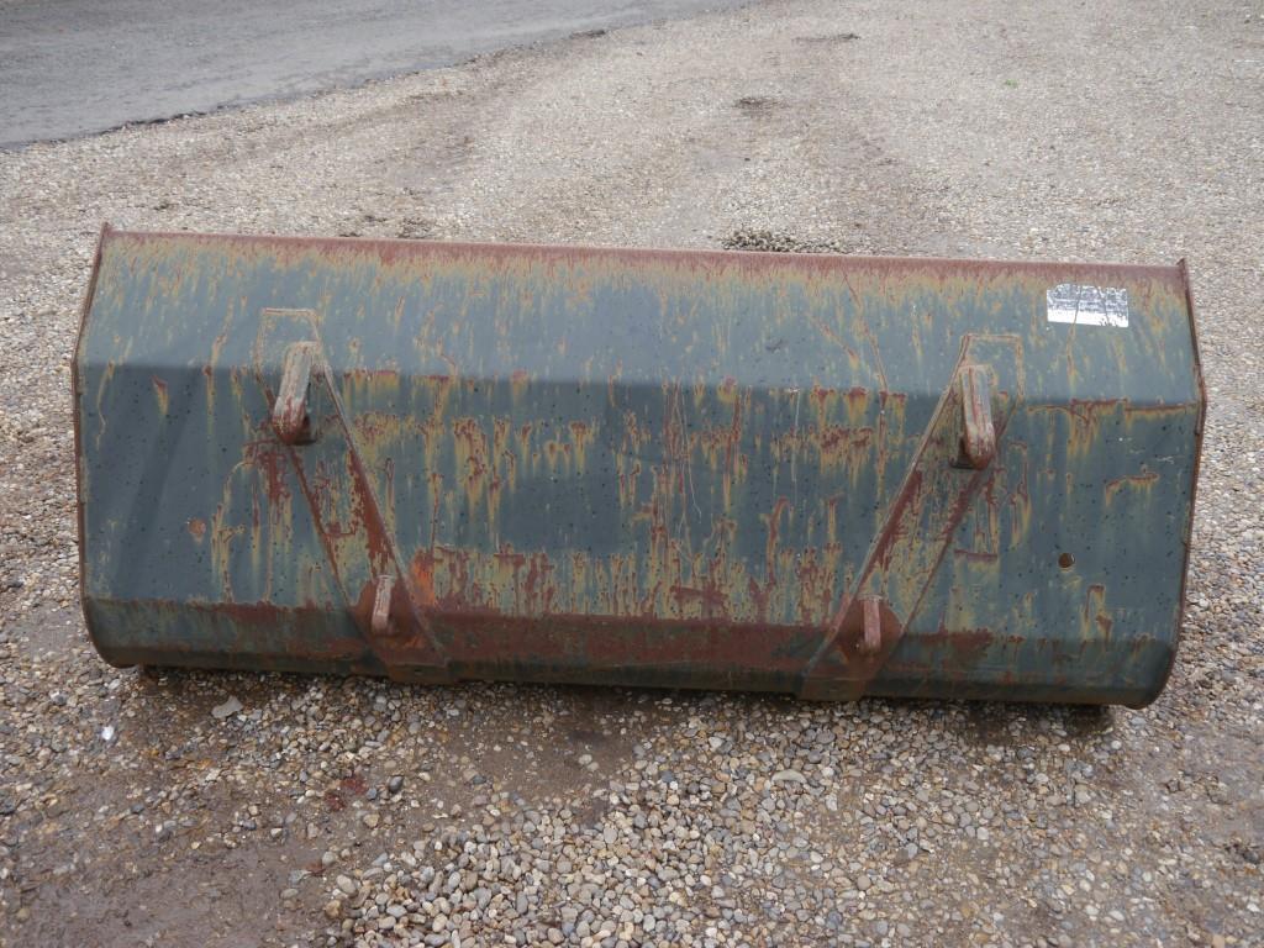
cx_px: 632
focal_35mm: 34
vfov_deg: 41.8
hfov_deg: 54.0
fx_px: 1242
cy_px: 474
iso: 160
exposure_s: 1/125
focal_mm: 17
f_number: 4.5
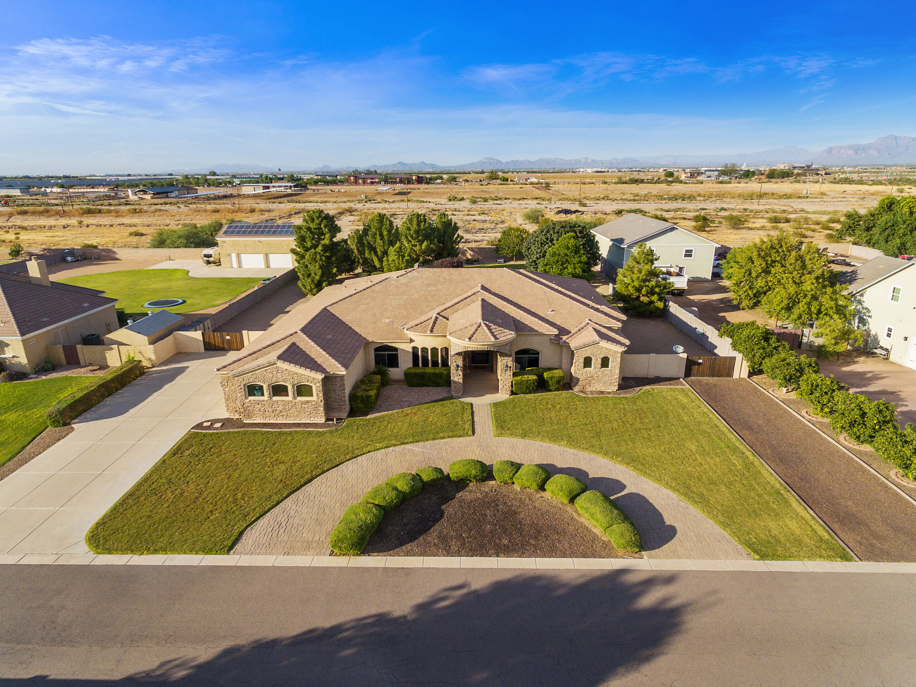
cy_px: 344
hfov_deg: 81.8
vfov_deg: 66.0
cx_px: 458
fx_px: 529
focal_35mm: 20
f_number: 2.8
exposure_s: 1/1150
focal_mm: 3.61
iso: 100
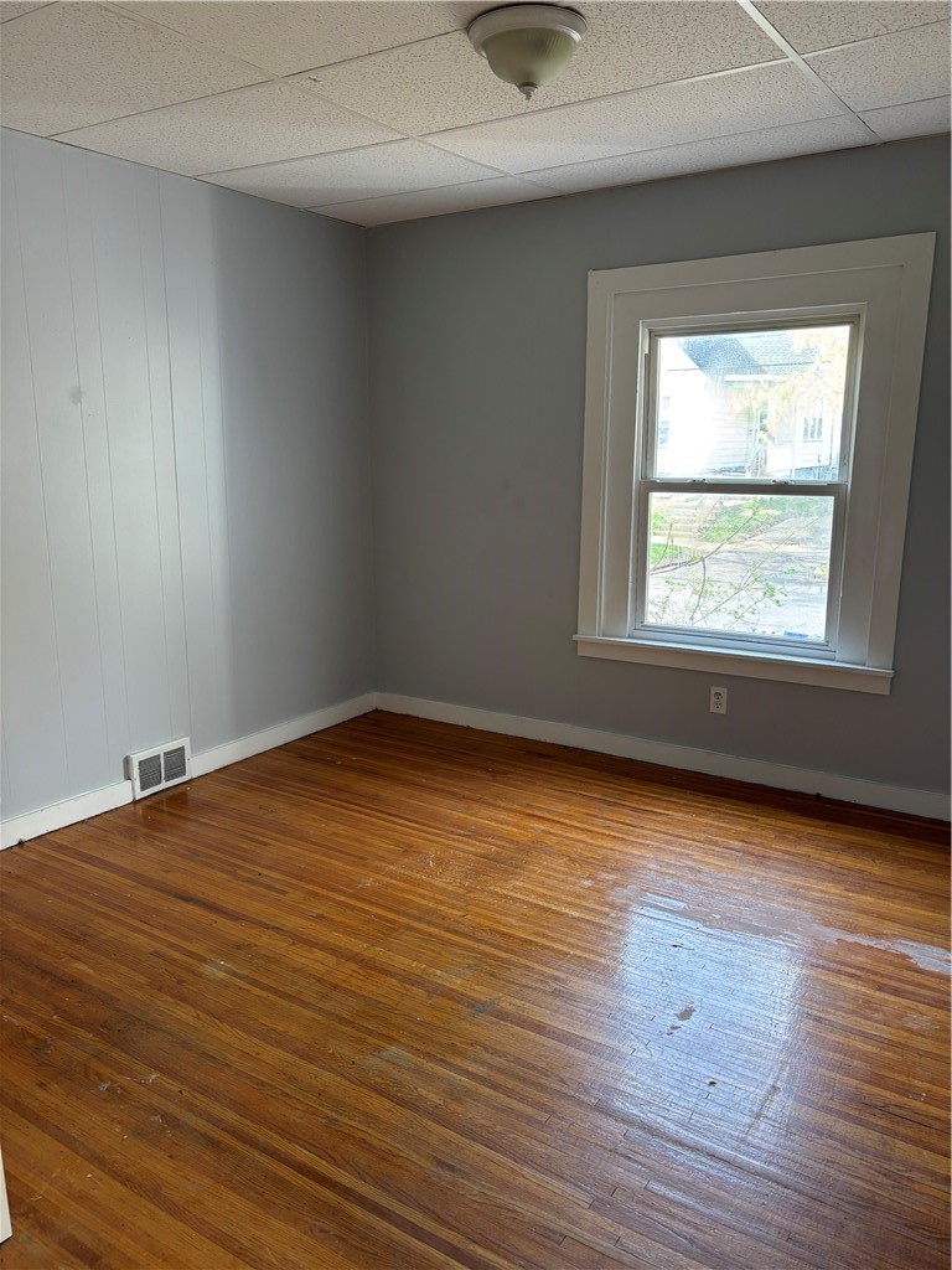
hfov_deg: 53.1
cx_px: 476
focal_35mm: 26
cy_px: 635
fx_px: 953
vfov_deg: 67.3
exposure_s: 1/121
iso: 125
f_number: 1.6
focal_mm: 5.96
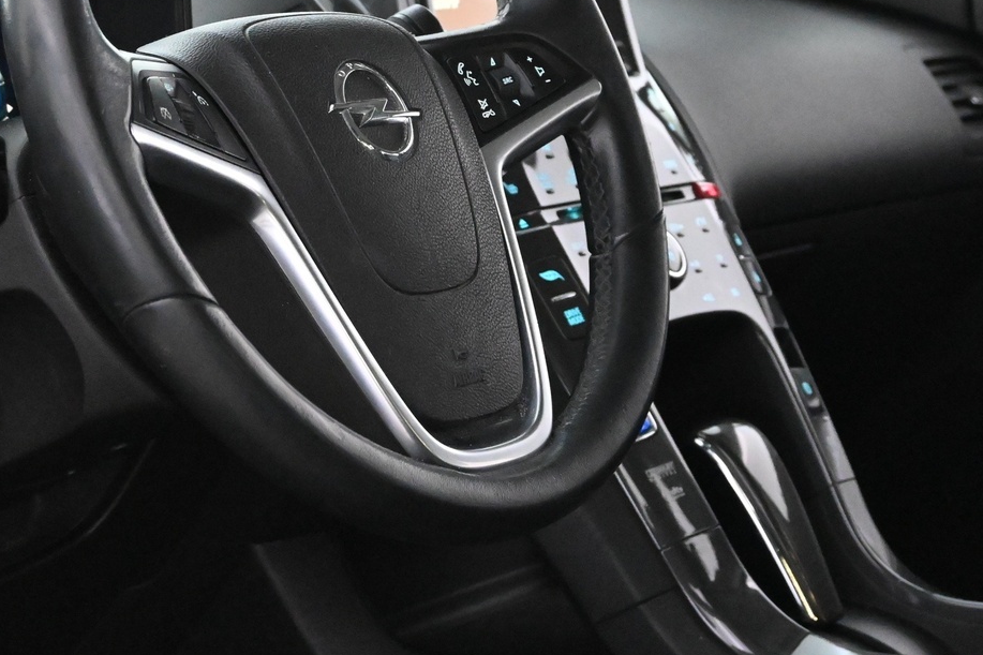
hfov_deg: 19.3
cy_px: 134
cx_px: 470
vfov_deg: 12.9
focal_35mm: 106
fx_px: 2894
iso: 10000
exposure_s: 1/60
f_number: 5.6
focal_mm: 40
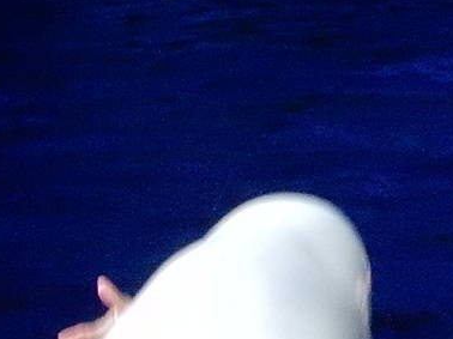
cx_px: 506
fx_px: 21226
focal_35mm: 1623
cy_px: 309
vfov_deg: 0.9
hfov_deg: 1.2
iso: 1600
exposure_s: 1/30
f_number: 6.2
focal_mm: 68.7
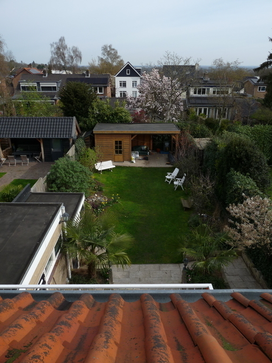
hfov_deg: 51.4
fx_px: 283
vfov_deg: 65.3
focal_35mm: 27
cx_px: 136
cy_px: 182
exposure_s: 1/400
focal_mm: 4.8
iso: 100
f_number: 5.6
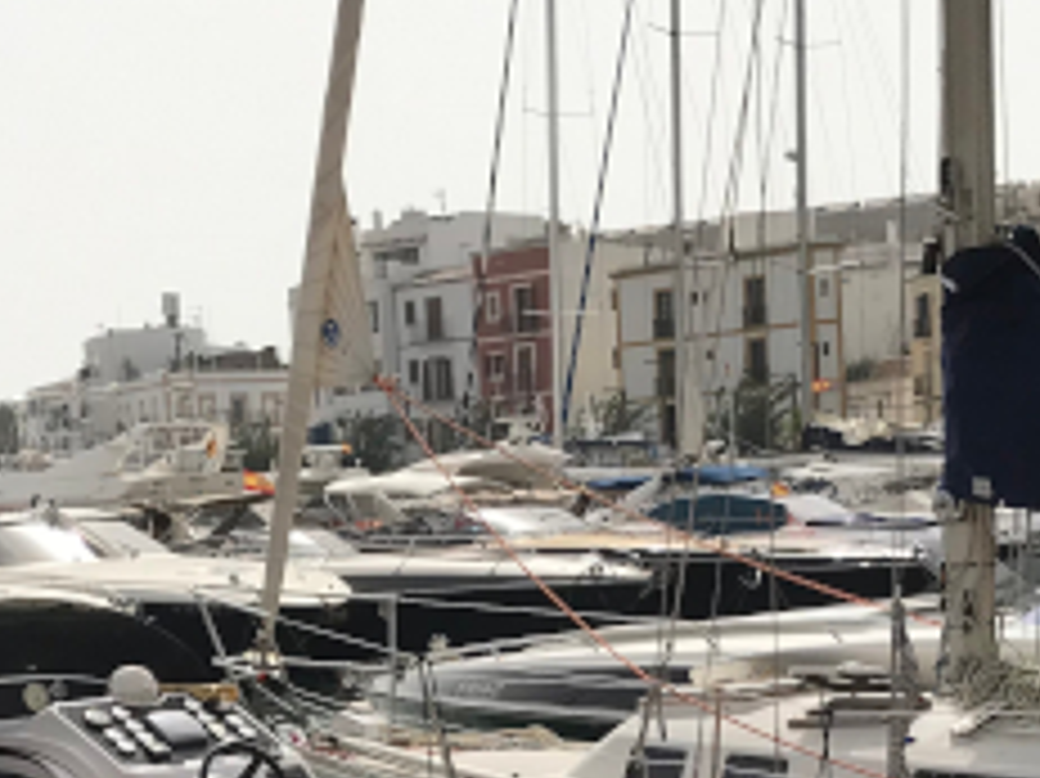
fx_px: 2913
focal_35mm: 97
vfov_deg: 14.3
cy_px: 1124
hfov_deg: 20.2
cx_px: 513
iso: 20
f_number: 1.8
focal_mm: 3.99
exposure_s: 1/4367
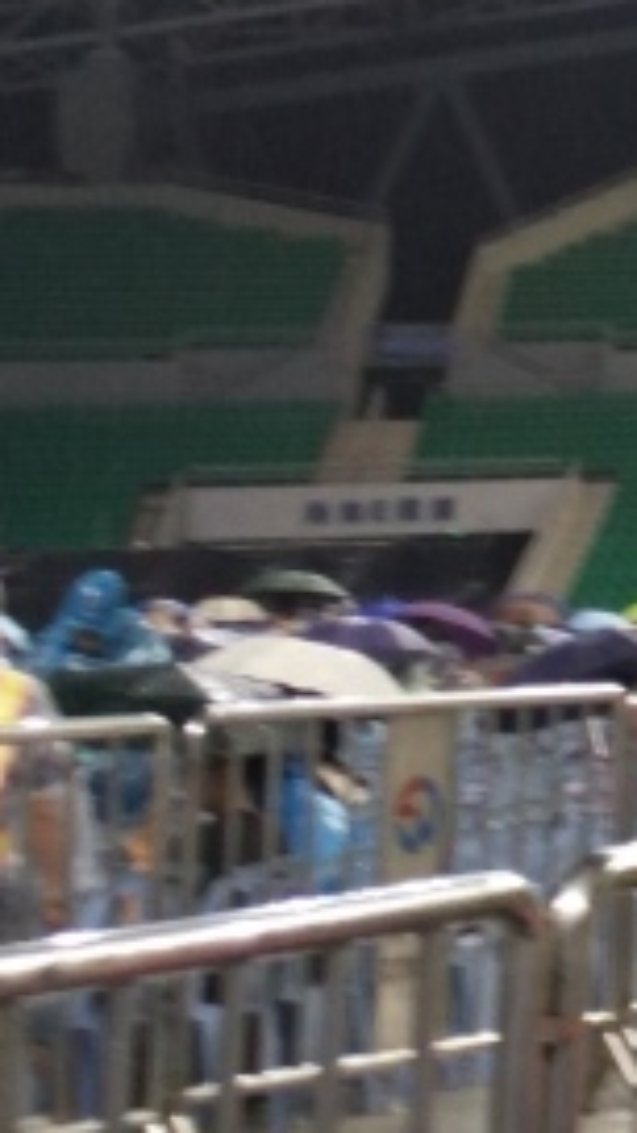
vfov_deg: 16.8
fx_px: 3693
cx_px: 1957
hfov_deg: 8.3
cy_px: -192
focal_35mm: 123
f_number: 2
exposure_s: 1/50
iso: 192
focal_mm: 4.12
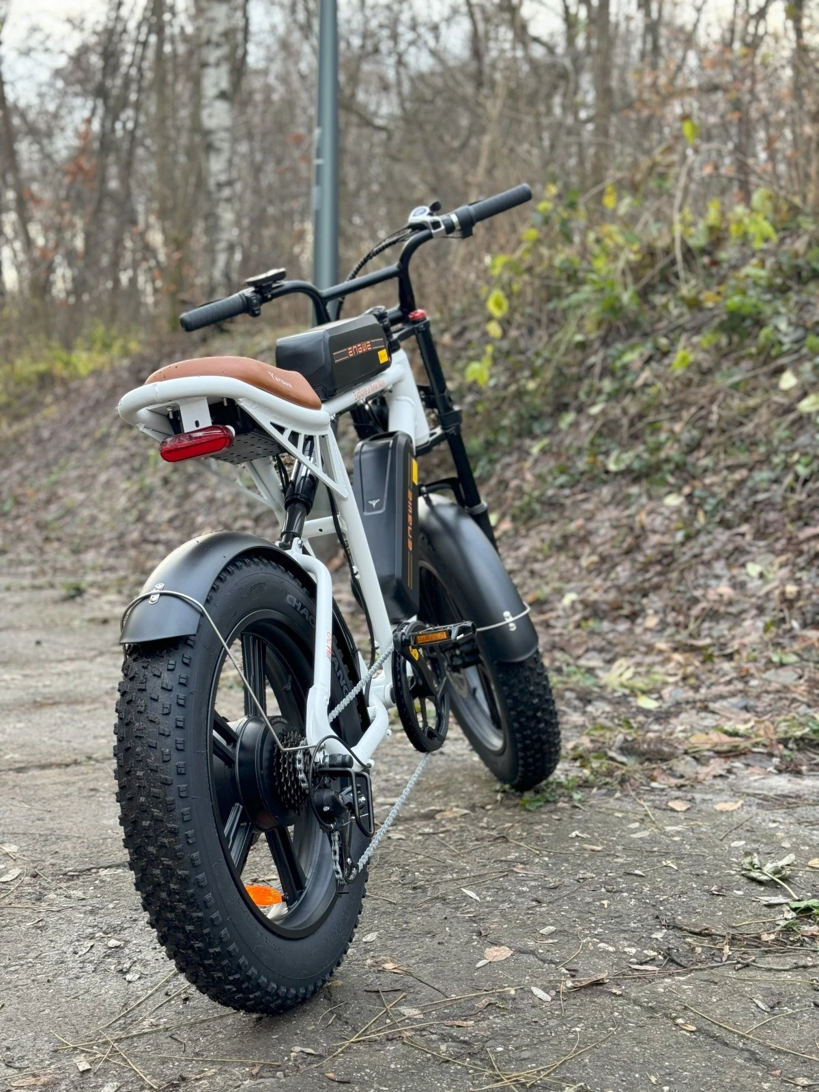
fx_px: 1514
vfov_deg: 39.7
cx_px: 410
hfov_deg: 30.3
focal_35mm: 48
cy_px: 546
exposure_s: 1/123
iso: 80
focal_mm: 6.86
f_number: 1.78
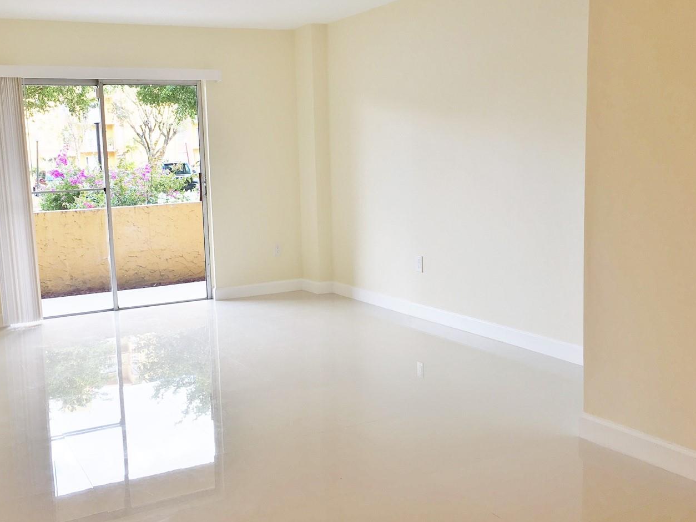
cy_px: 261
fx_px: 744
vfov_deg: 38.7
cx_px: 267
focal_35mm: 37
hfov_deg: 49.7
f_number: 2.2
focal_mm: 4.15
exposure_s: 1/120
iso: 25
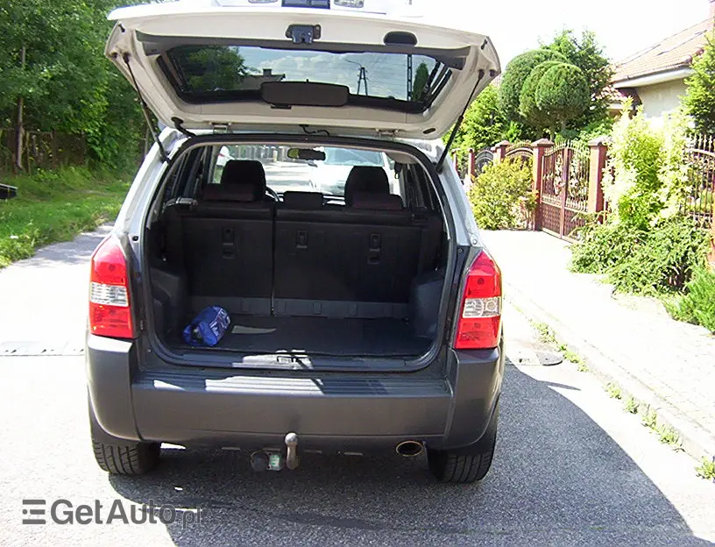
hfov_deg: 47.6
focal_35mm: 39
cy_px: 274
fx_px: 811
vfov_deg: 37.2
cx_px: 358
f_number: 3.84
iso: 100
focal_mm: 5.26
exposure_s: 1/209
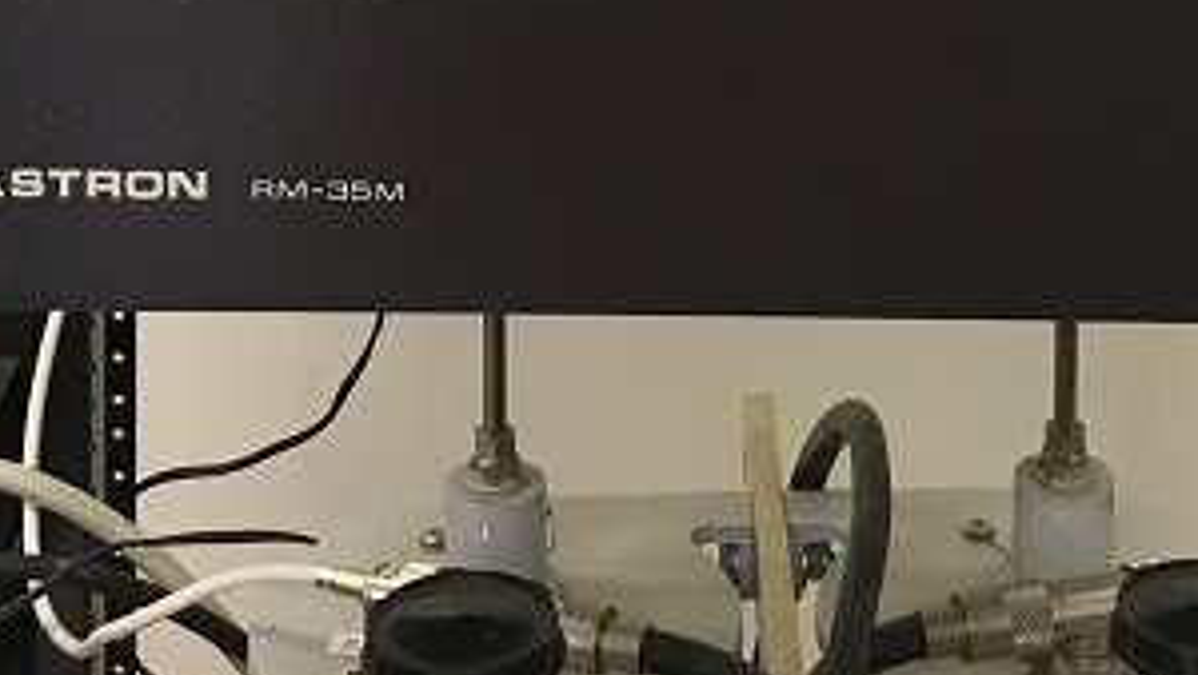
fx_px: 3432
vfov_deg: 10.1
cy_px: -795
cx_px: 723
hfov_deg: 19.8
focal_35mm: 108
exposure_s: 1/40
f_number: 2.2
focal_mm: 4.15
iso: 32
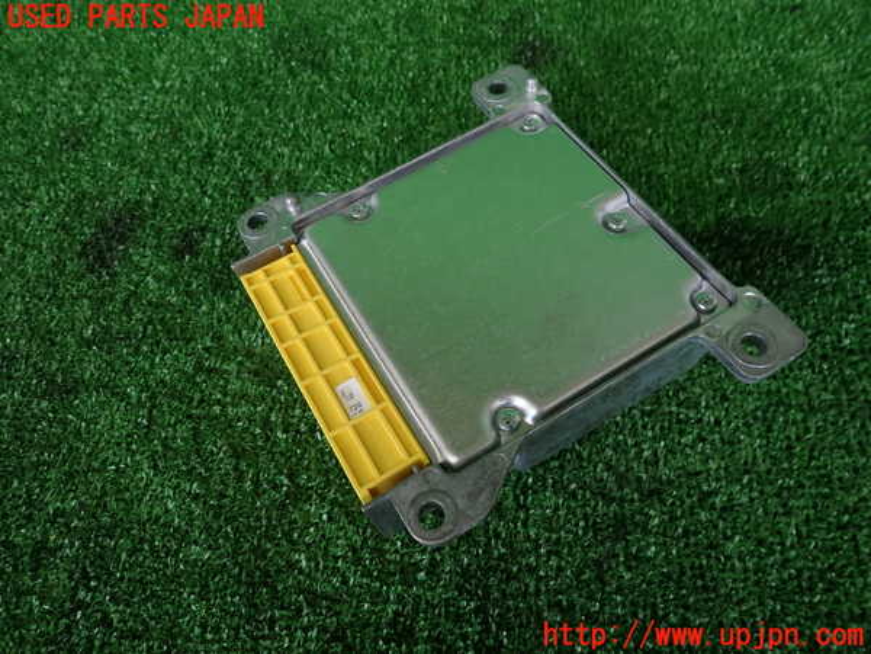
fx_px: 629
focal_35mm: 25
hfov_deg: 69.4
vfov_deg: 54.9
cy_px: 327
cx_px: 436
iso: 100
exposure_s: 1/60
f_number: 2
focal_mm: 4.5
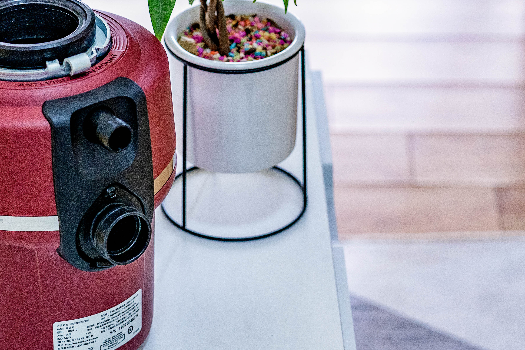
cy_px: 85
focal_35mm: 156
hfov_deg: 13.1
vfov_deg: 8.8
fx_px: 2275
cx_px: 147
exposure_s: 1/80
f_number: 4
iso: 1250
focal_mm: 86
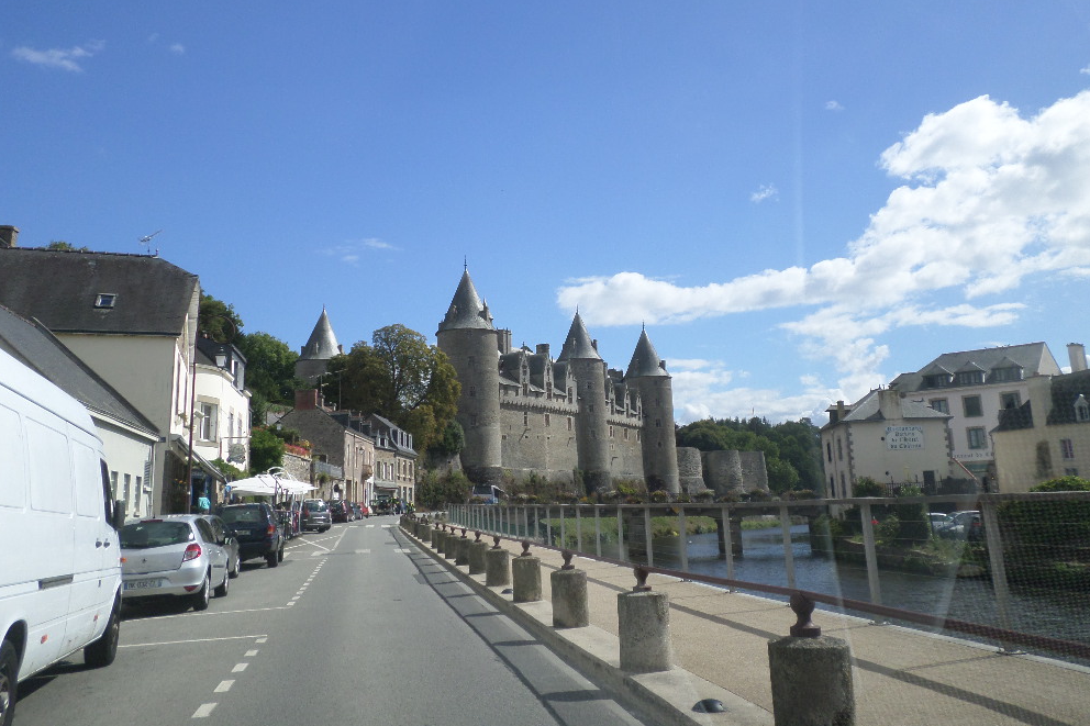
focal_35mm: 29
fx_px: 878
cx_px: 552
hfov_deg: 63.7
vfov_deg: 44.8
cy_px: 312
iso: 80
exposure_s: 1/1500
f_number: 2.6
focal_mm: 4.9
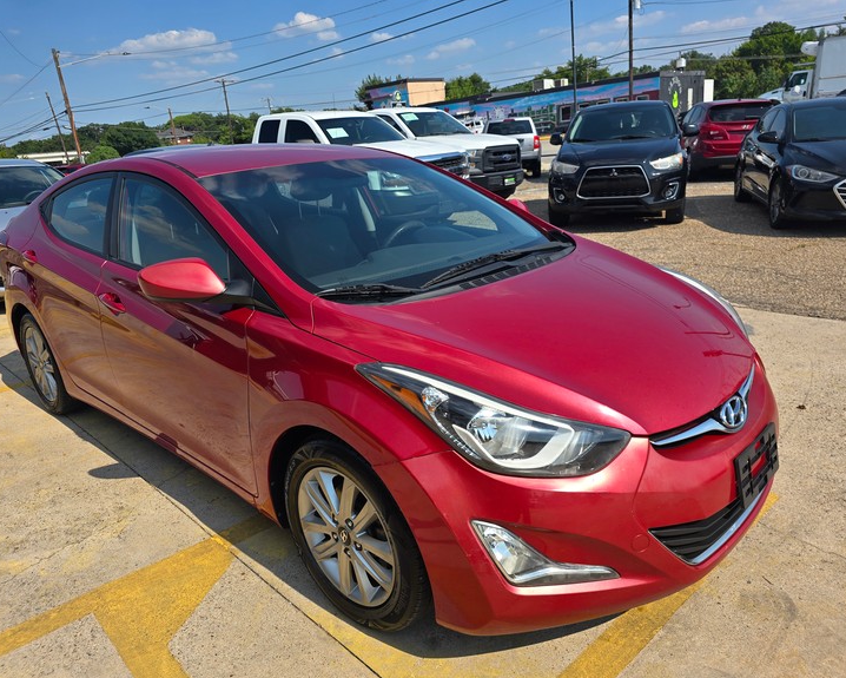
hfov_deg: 68.1
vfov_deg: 56.8
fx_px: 626
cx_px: 421
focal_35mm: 25
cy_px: 353
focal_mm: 6.3
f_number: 1.7
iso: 12
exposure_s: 1/965
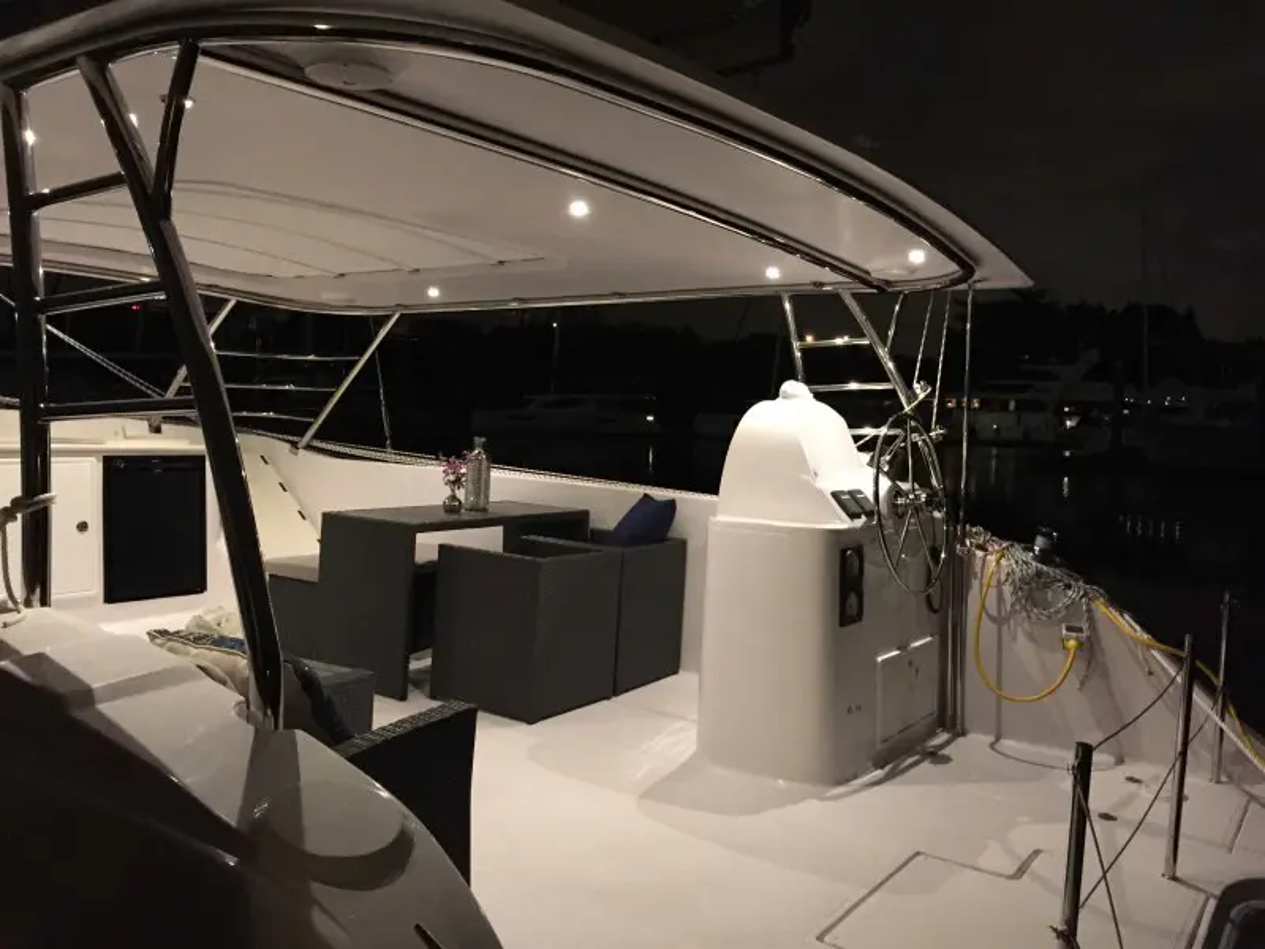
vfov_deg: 48.2
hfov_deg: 61.7
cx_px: 632
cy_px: 474
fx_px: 1060
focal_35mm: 29
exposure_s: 1/15
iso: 320
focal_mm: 4.15
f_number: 2.2
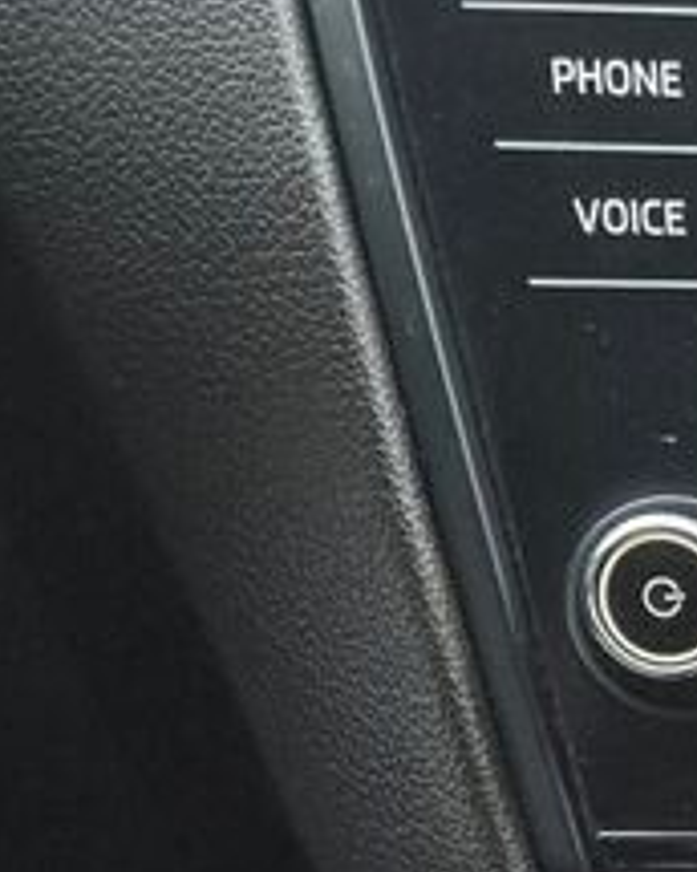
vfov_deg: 15.5
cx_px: 1536
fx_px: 2759
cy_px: 1541
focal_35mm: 107
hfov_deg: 12.2
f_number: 1.8
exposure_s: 1/50
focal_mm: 5.4
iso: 1250
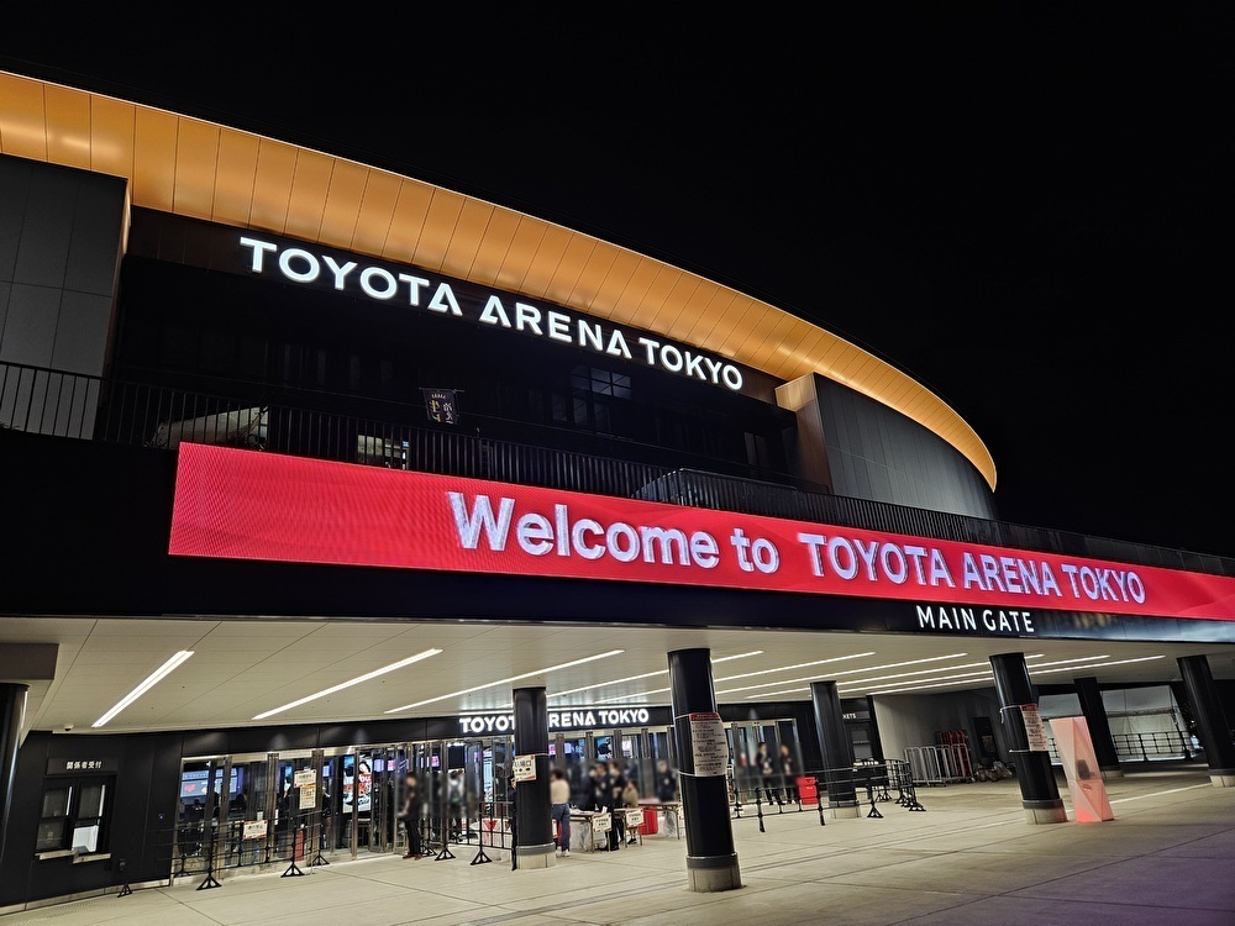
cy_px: 463
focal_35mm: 23
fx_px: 821
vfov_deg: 58.9
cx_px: 618
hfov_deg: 73.9
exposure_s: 1/60
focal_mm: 5.4
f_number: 1.8
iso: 125
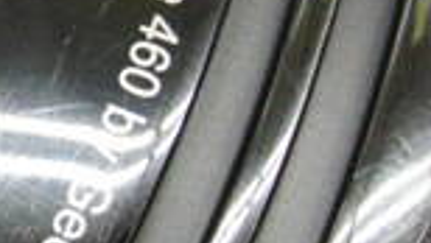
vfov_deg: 7.3
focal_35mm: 167
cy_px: 137
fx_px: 1911
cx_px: -104
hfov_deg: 12.5
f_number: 3.6
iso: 400
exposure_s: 1/50
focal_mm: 6.42
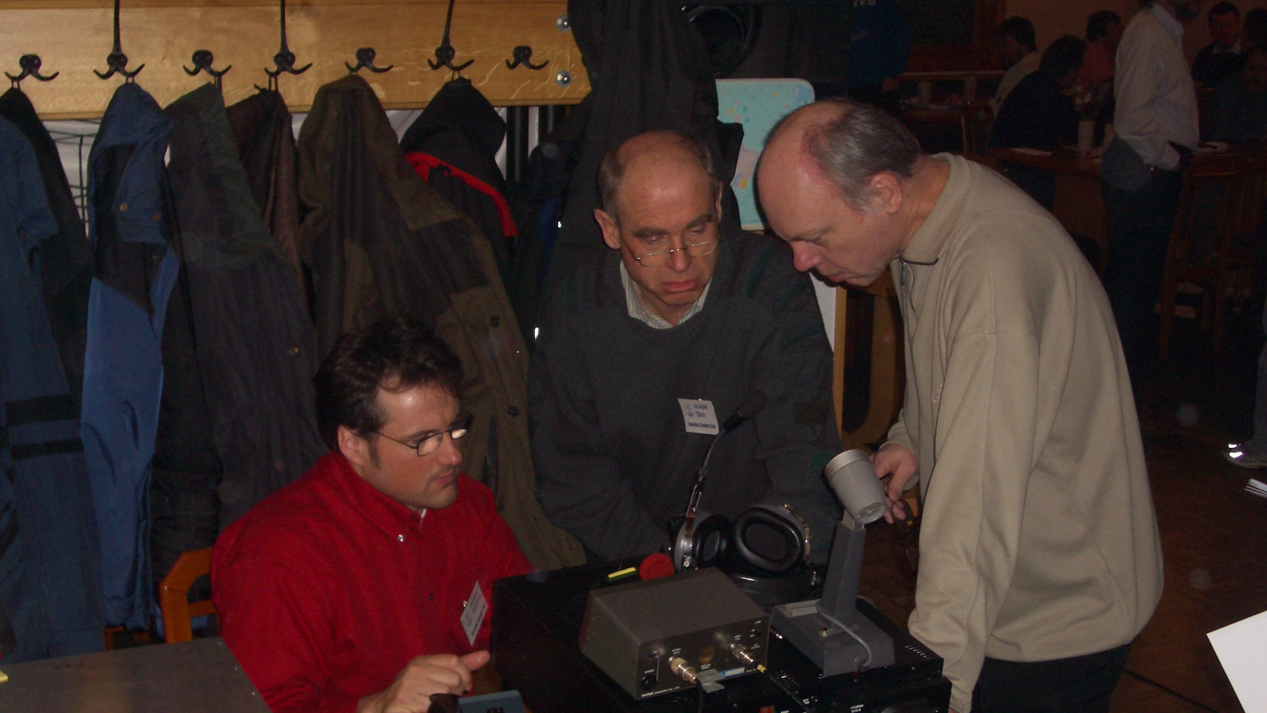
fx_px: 1814
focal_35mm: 54
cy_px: 375
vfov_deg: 22.2
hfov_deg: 38.5
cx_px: 640
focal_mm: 8.2
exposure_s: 1/60
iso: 100
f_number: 3.1
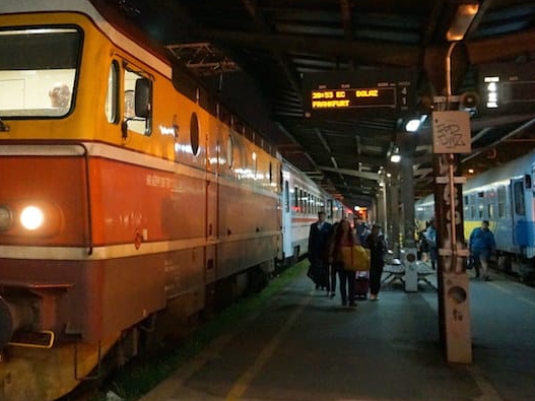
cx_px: 157
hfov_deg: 51.1
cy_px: 212
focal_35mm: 35
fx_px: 541
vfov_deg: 40.7
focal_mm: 16
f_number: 3.5
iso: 3200
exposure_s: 1/20
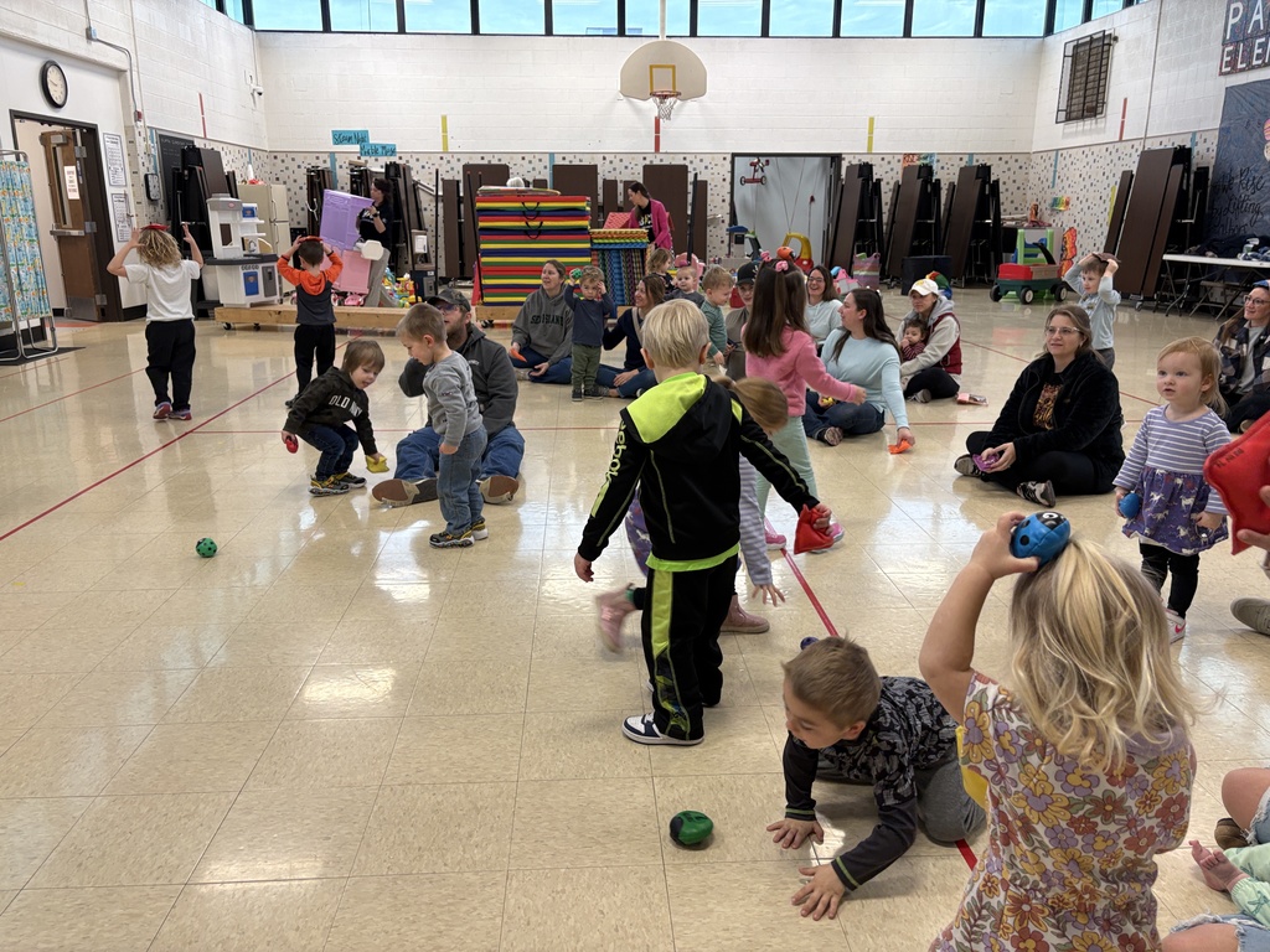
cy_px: 476
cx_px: 635
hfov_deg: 67.3
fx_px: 954
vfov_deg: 53.1
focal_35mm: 26
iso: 80
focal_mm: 5.96
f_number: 1.6
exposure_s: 1/60
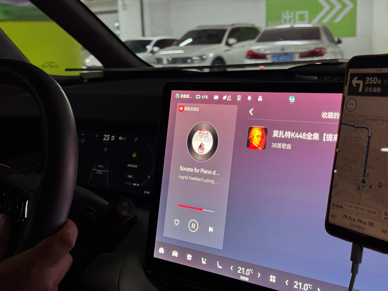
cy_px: 146
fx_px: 538
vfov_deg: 30.3
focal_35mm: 48
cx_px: 194
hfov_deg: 39.7
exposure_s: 1/50
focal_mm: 6.76
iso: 250
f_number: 1.78
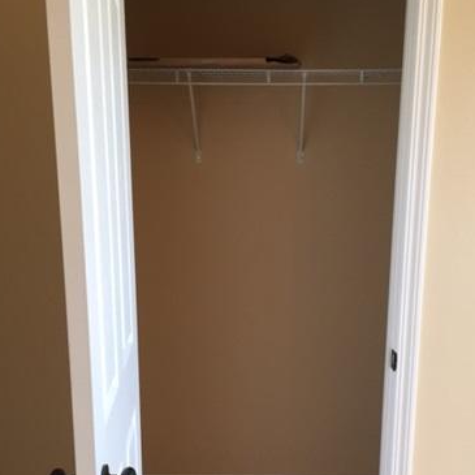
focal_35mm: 45
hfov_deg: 37.5
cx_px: 254
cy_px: 305
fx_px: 699
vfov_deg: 37.3
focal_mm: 4.15
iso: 32
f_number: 2.2
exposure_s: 1/30
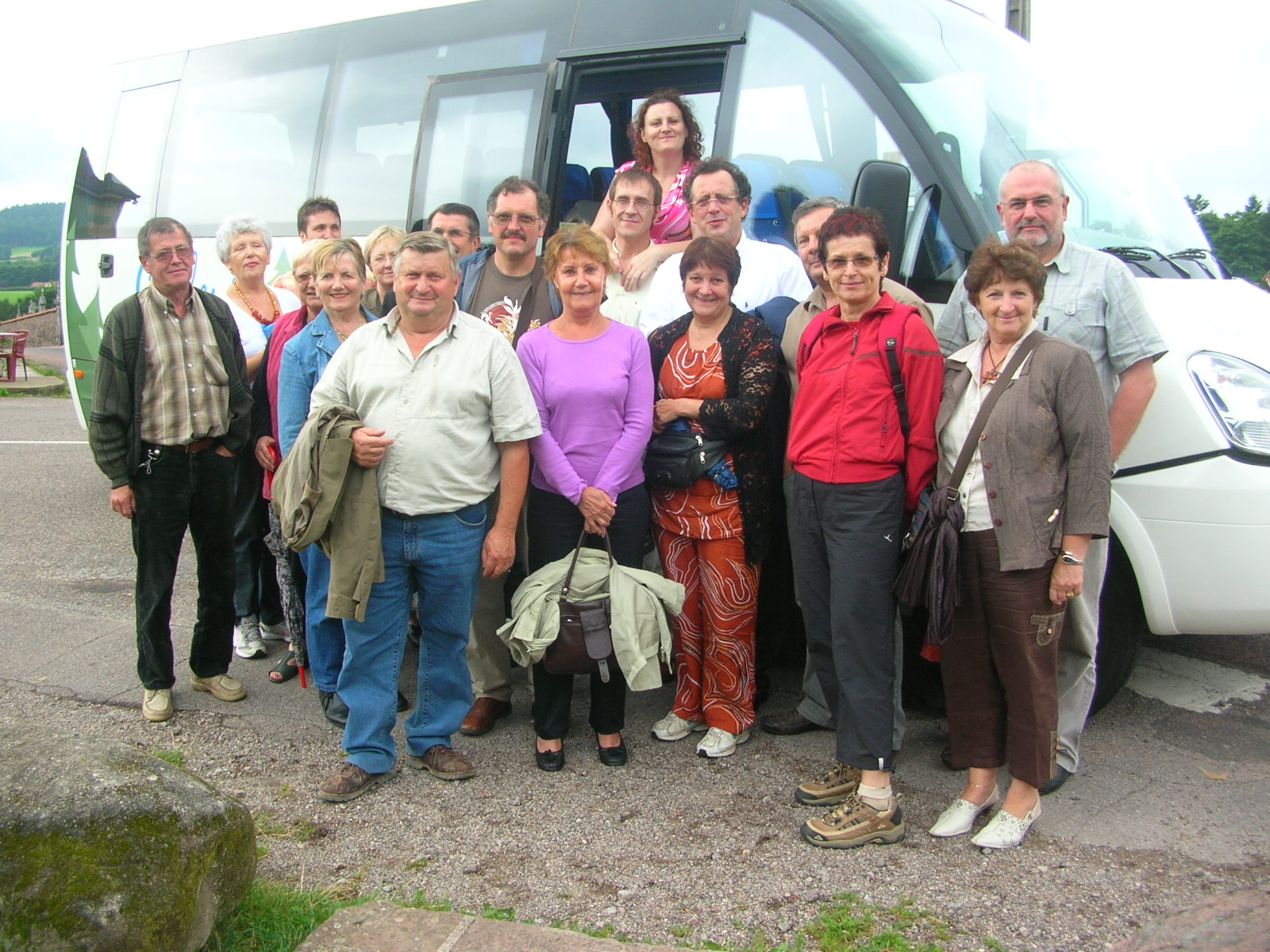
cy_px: 476
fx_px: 1284
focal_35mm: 35
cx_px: 635
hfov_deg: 52.6
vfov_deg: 40.7
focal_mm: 5.8
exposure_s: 1/170
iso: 50
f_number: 2.8
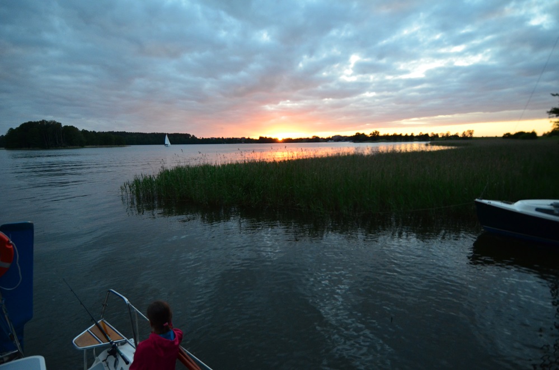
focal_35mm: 18
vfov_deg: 67.1
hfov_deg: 90.1
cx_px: 280
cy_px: 185
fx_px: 279
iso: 1250
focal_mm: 12
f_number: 4
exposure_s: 1/400
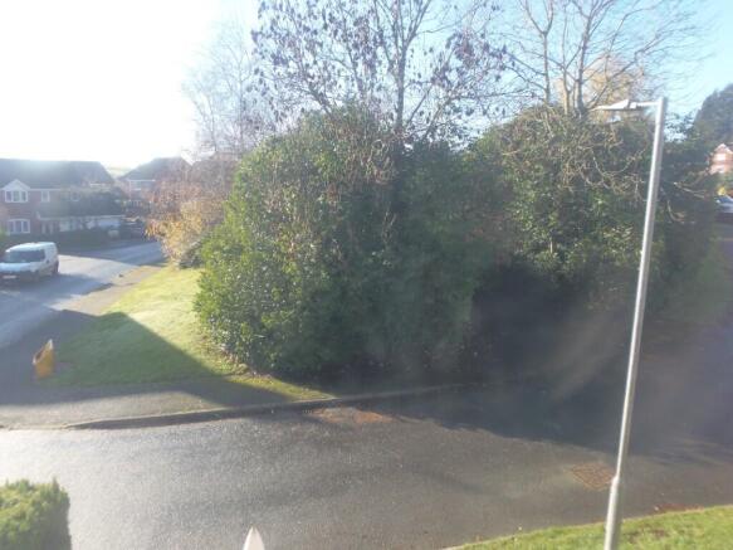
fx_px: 508
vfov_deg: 56.8
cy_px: 275
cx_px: 366
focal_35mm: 24
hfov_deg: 71.6
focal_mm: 4.3
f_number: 2.9
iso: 64
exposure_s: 1/200
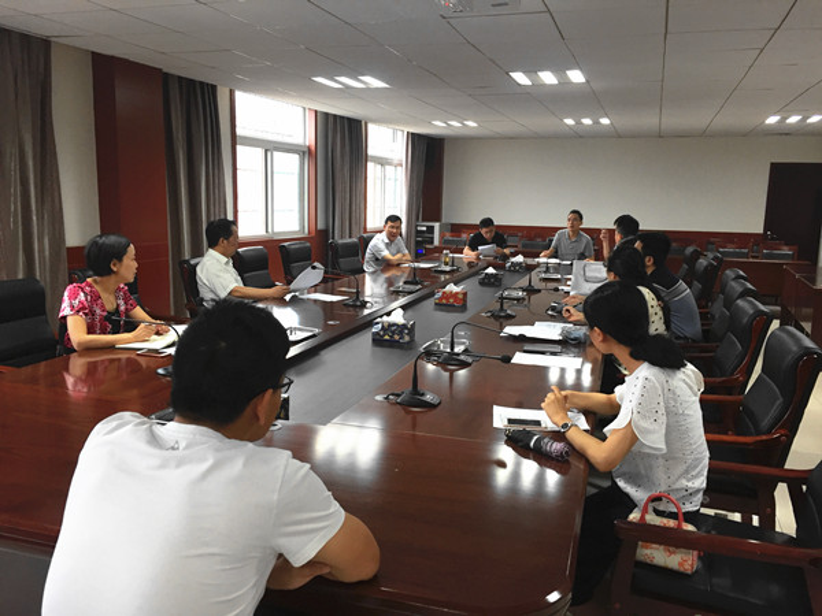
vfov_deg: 48.2
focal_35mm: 29
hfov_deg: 61.7
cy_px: 308
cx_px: 411
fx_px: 689
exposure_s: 1/33
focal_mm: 4.15
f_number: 2.2
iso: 125
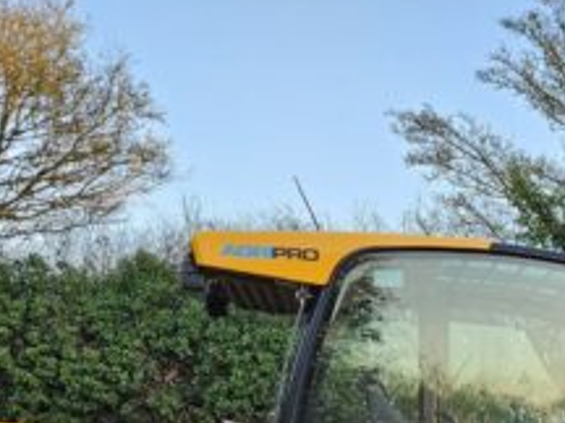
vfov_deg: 19.4
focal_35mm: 68
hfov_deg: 26.5
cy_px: 593
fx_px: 1110
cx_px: 609
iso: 40
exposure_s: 1/100
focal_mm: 5.4
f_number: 1.8
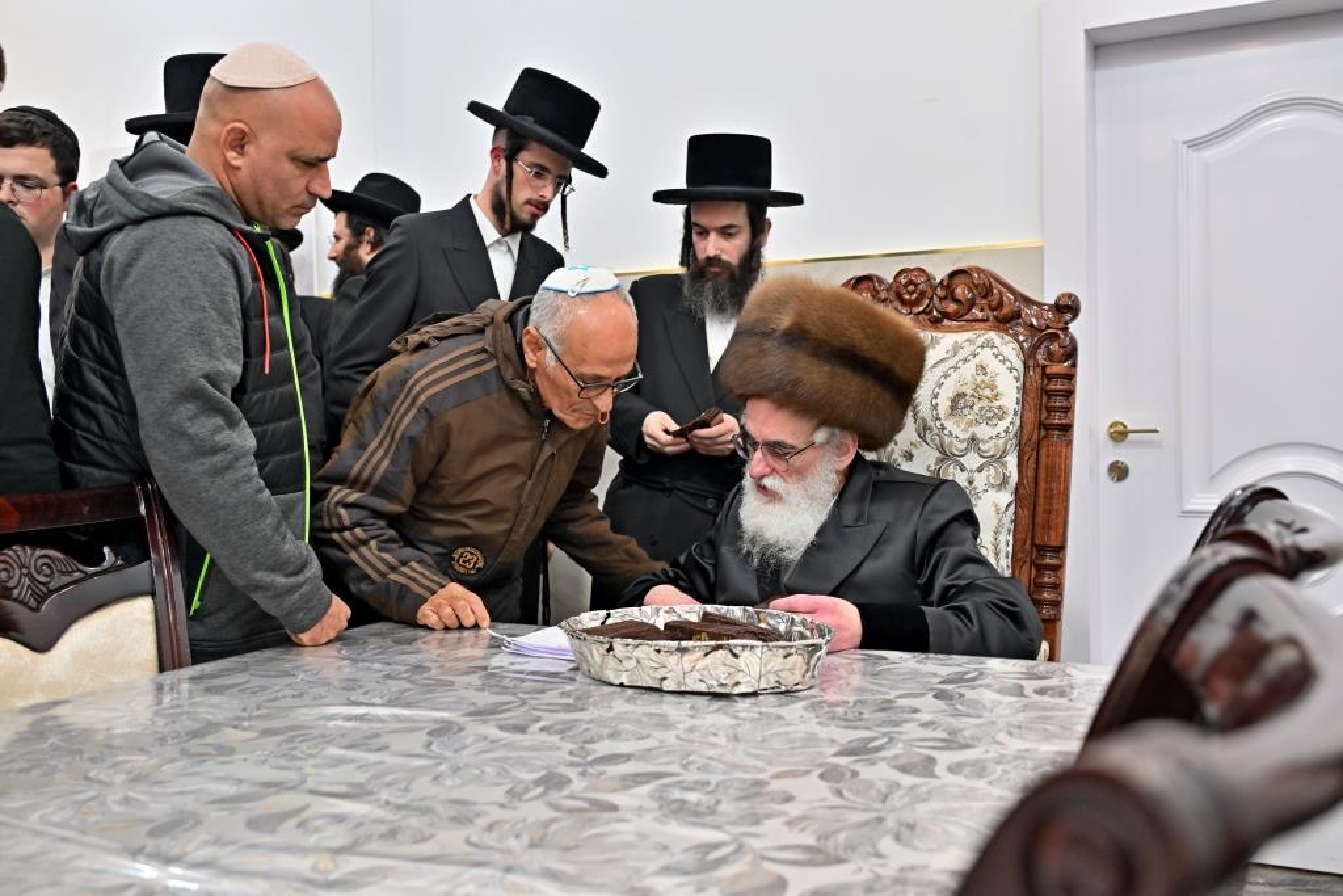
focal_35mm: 33
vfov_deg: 40.0
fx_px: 1231
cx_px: 672
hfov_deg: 57.2
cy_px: 448
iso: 640
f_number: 4
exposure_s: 1/200
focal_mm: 33
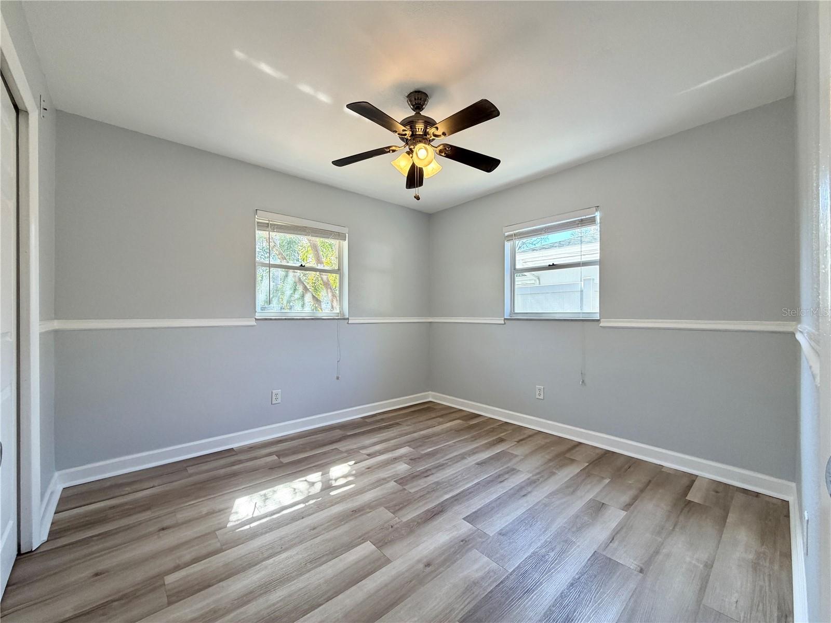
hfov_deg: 102.1
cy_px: 312
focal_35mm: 14
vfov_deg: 85.7
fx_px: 336
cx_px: 416
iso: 160
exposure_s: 1/120
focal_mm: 2.22
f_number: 2.2
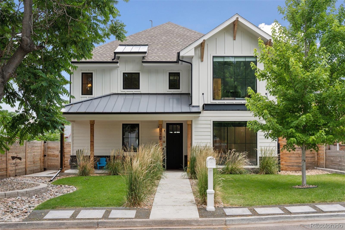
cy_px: 115
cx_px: 172
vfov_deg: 33.4
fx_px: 383
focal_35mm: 40
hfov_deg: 48.5
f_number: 8
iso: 400
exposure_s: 1/200
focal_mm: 40
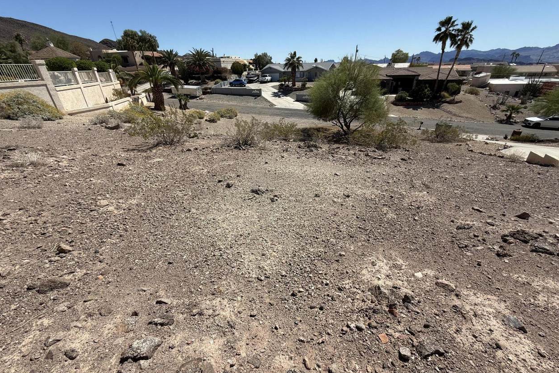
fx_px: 233
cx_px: 278
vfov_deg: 77.3
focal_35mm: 15
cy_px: 187
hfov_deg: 100.4
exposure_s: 1/2717
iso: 50
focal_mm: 2.22
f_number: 2.2
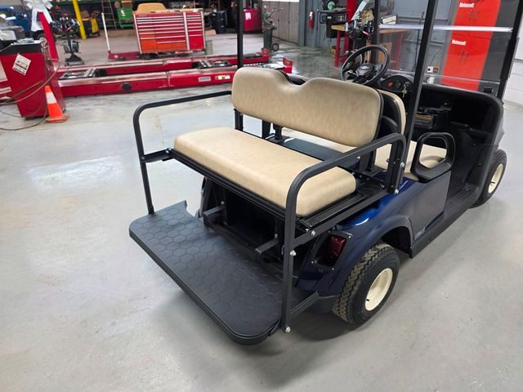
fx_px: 347
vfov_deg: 58.9
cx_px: 262
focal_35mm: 23
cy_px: 196
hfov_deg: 73.9
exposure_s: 1/120
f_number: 1.7
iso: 200
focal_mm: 6.3
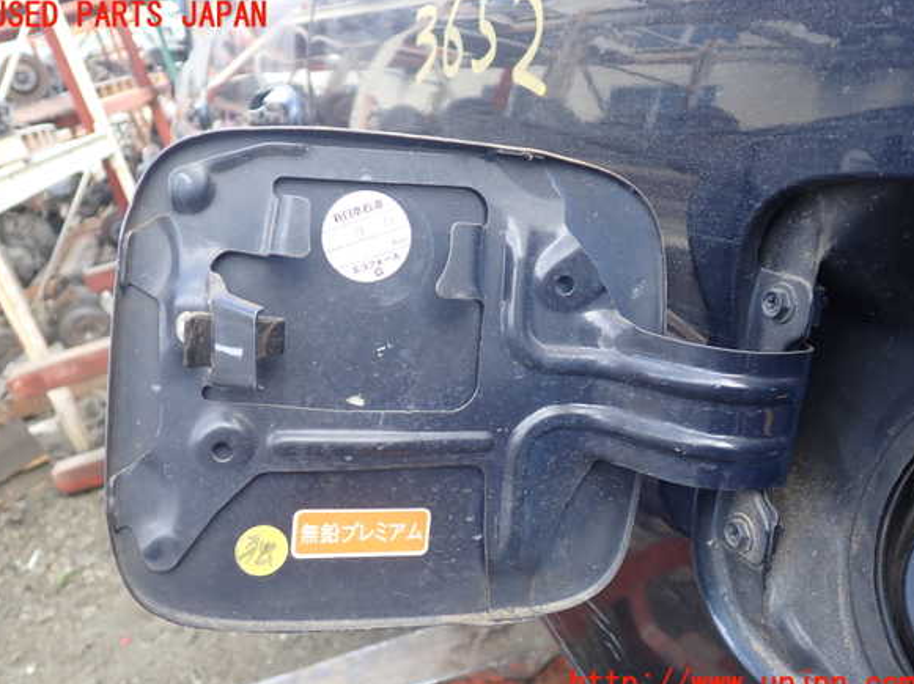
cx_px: 453
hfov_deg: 58.4
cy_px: 351
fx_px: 818
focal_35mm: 31
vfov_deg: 45.4
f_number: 2.3
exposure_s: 1/80
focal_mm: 5.4
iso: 100
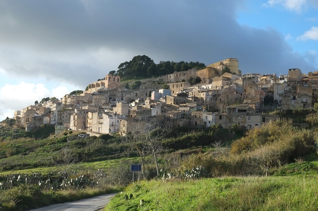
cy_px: 106
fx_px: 380
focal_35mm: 43
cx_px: 159
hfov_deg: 45.4
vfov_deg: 31.2
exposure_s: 1/60
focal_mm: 28.9
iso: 250
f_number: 13
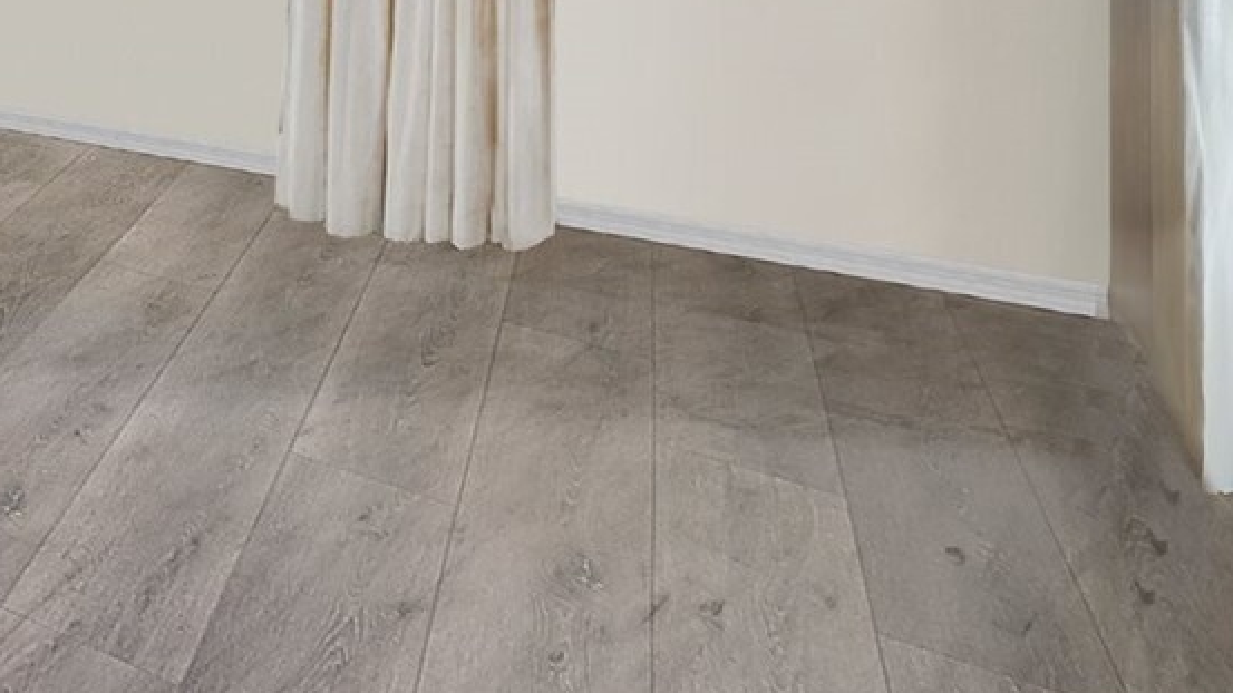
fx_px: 1471
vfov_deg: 22.5
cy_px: -301
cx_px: -292
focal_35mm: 45
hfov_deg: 34.8
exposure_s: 1/2
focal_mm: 14
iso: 200
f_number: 7.1
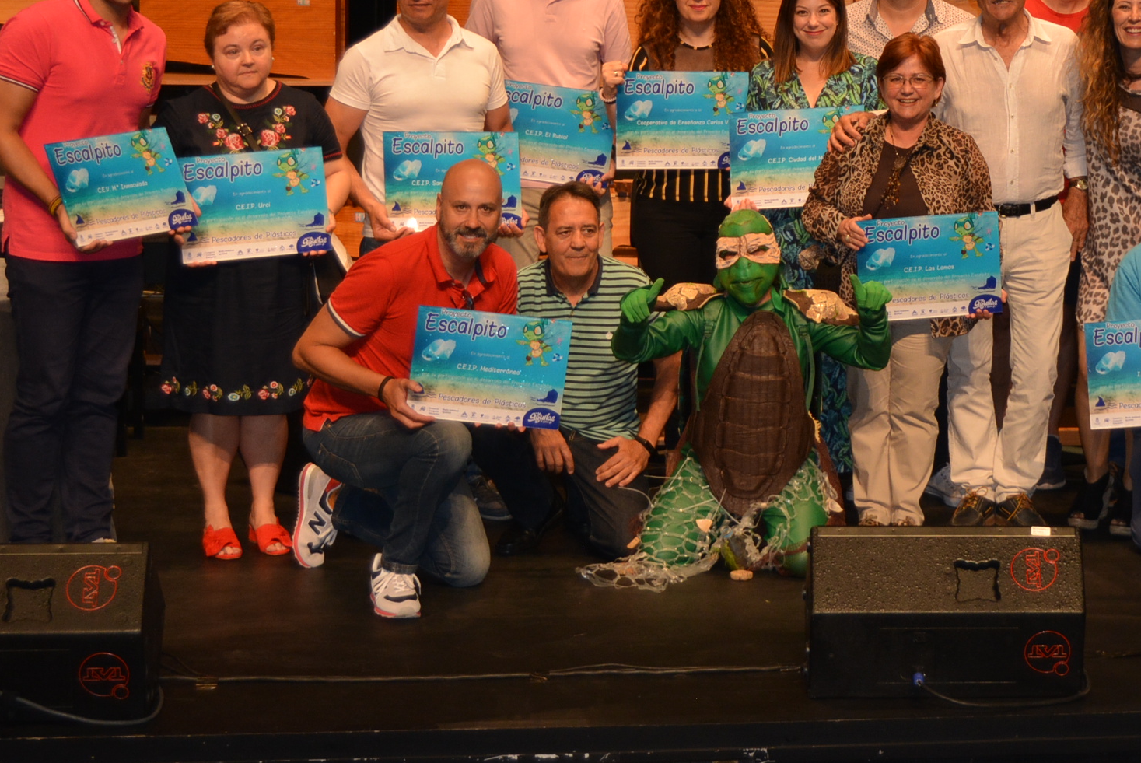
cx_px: 1048
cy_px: 75
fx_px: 3299
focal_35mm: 104
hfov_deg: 19.2
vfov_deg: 13.1
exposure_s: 1/60
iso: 400
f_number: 4.5
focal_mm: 34
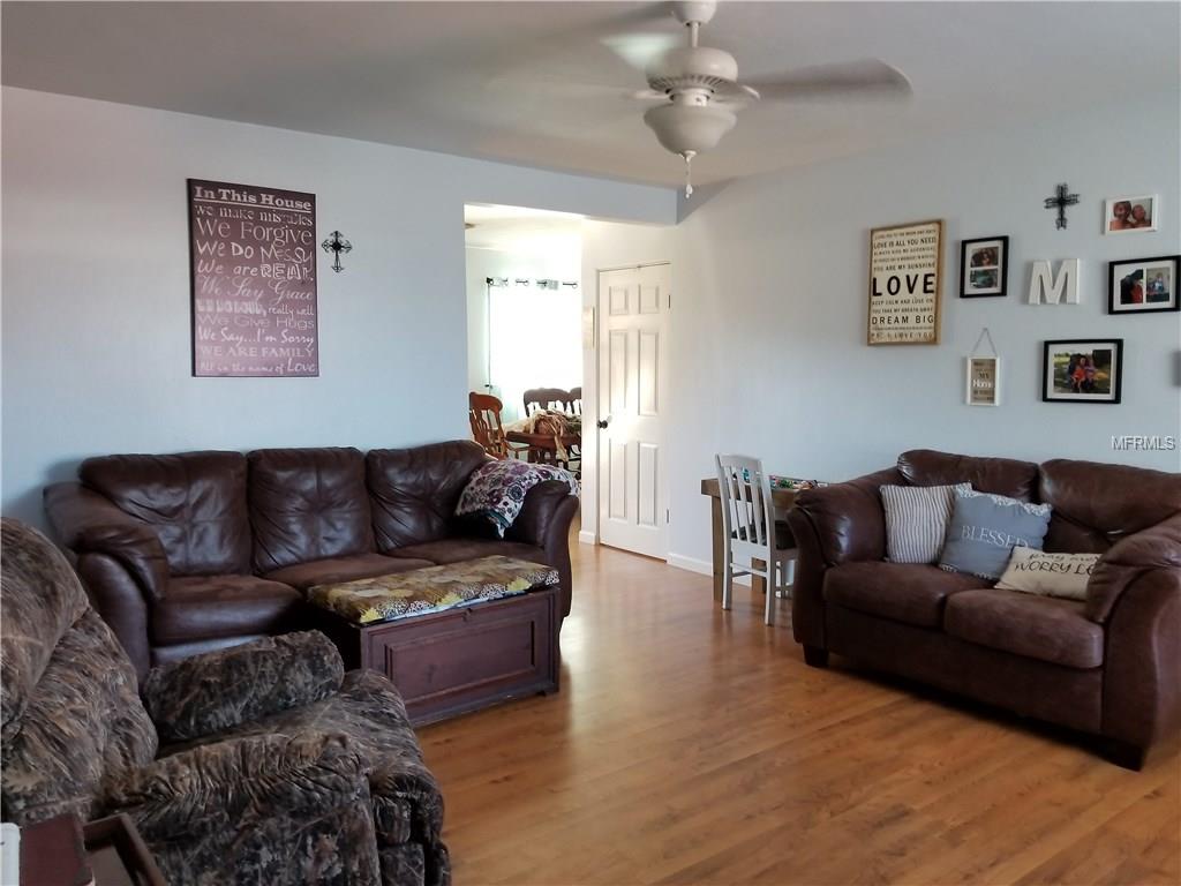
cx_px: 590
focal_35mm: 26
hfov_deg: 67.3
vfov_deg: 53.1
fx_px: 887
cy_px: 443
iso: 160
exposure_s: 1/30
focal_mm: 4.25
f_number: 1.7
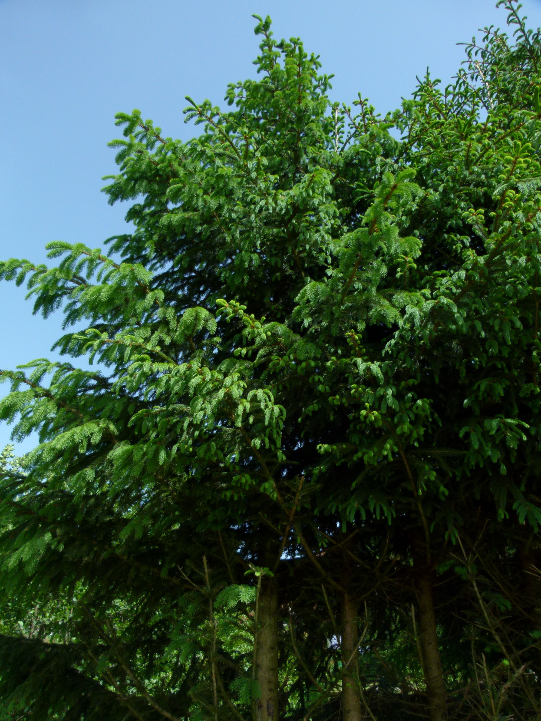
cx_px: 270
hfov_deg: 54.9
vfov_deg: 69.4
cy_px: 360
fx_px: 521
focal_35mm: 25
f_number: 2.8
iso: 100
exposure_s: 1/800
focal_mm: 4.5
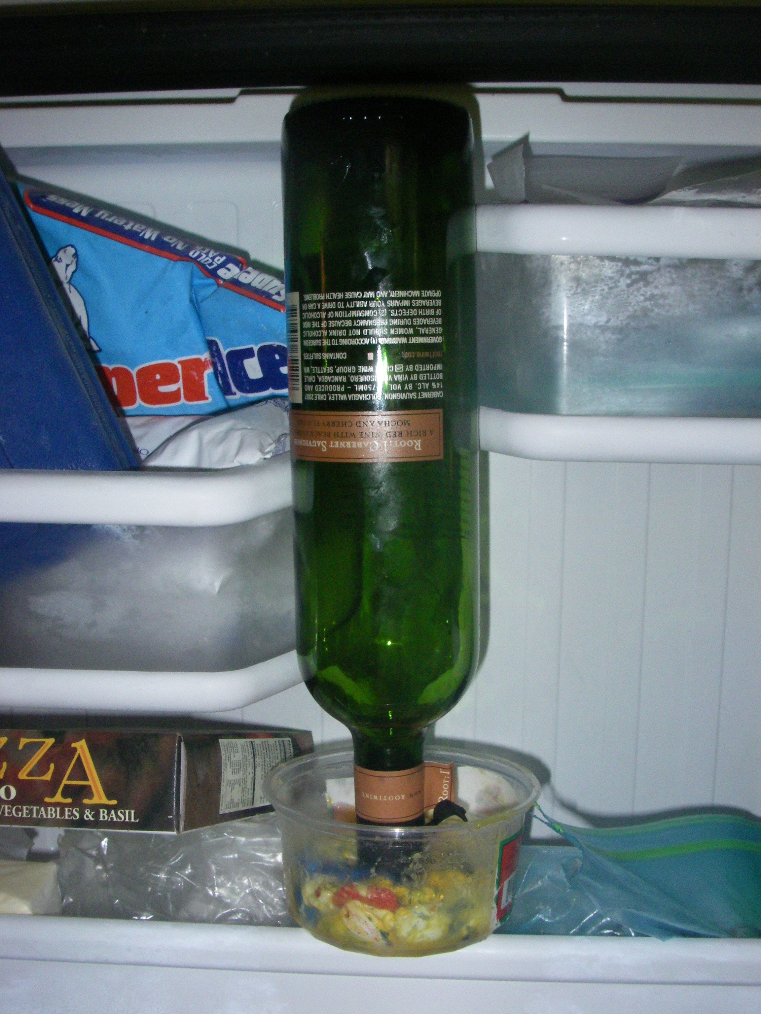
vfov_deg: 49.0
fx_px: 1114
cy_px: 507
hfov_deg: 37.7
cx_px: 380
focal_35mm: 38
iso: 400
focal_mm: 6.3
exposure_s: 1/50
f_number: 6.6
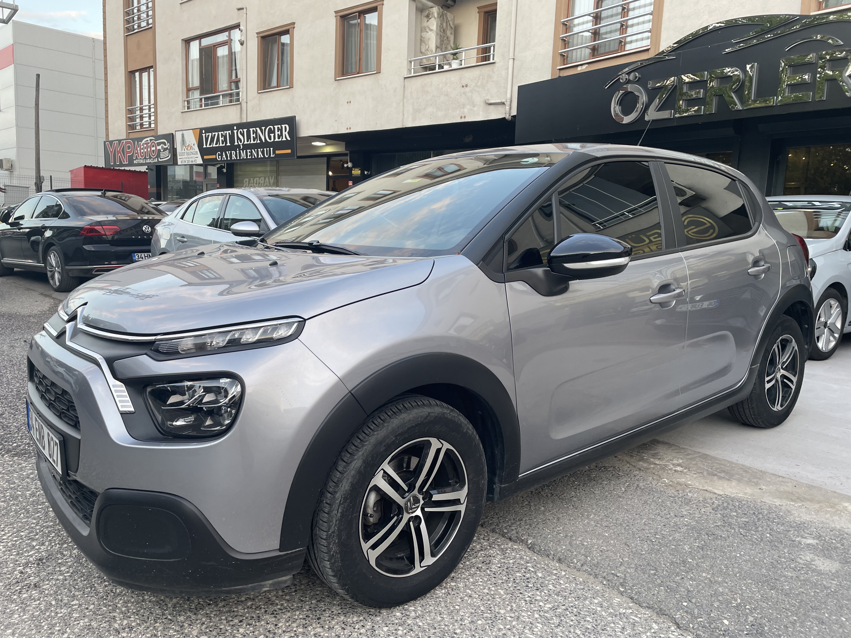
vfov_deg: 53.1
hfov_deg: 67.3
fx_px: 639
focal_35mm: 26
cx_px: 426
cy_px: 319
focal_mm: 4.2
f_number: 1.6
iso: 50
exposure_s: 1/121
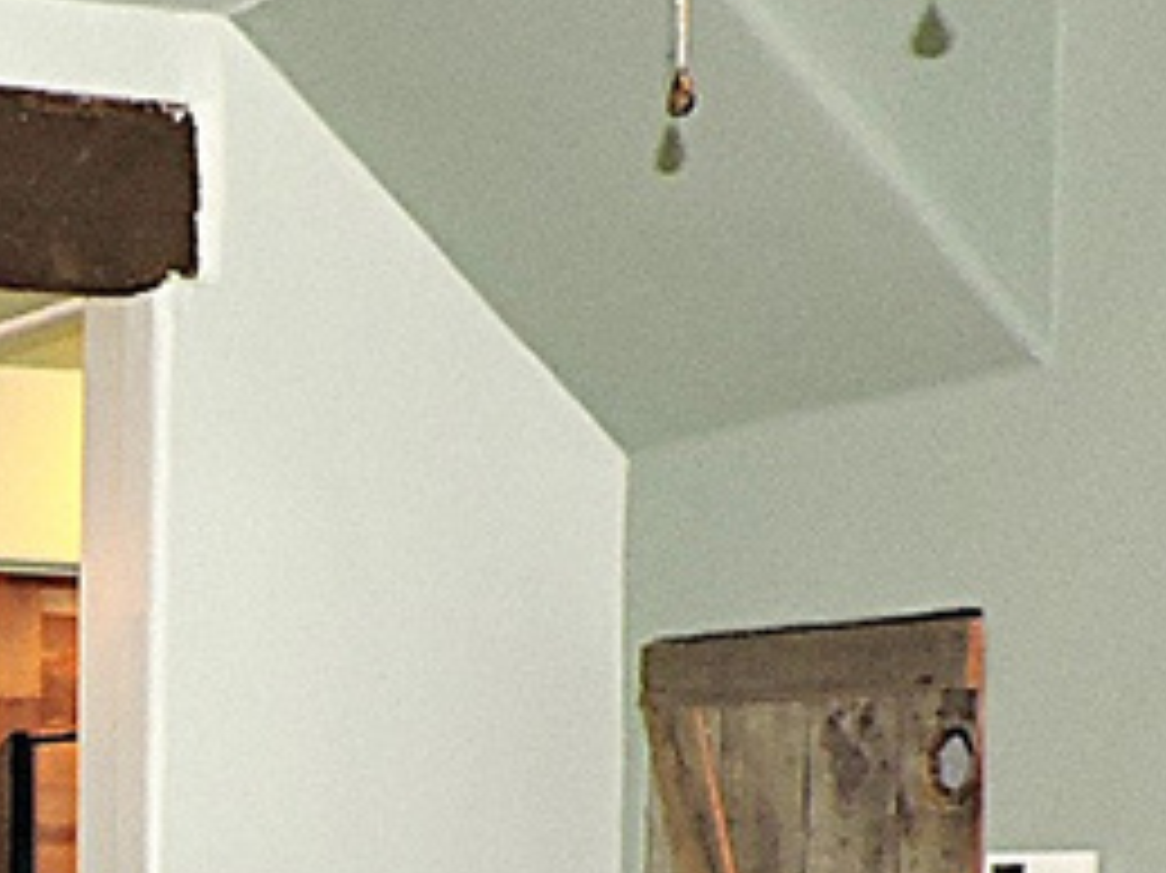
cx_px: -531
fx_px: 3198
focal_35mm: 95
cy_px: 1116
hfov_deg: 18.5
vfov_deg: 14.9
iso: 200
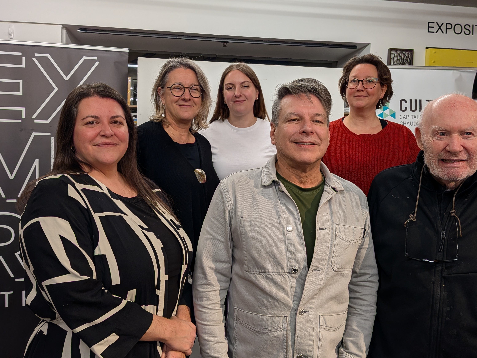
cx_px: 253
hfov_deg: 58.3
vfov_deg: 45.4
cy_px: 162
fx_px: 427
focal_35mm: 31
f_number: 1.7
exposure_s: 1/120
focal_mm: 4.53
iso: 37
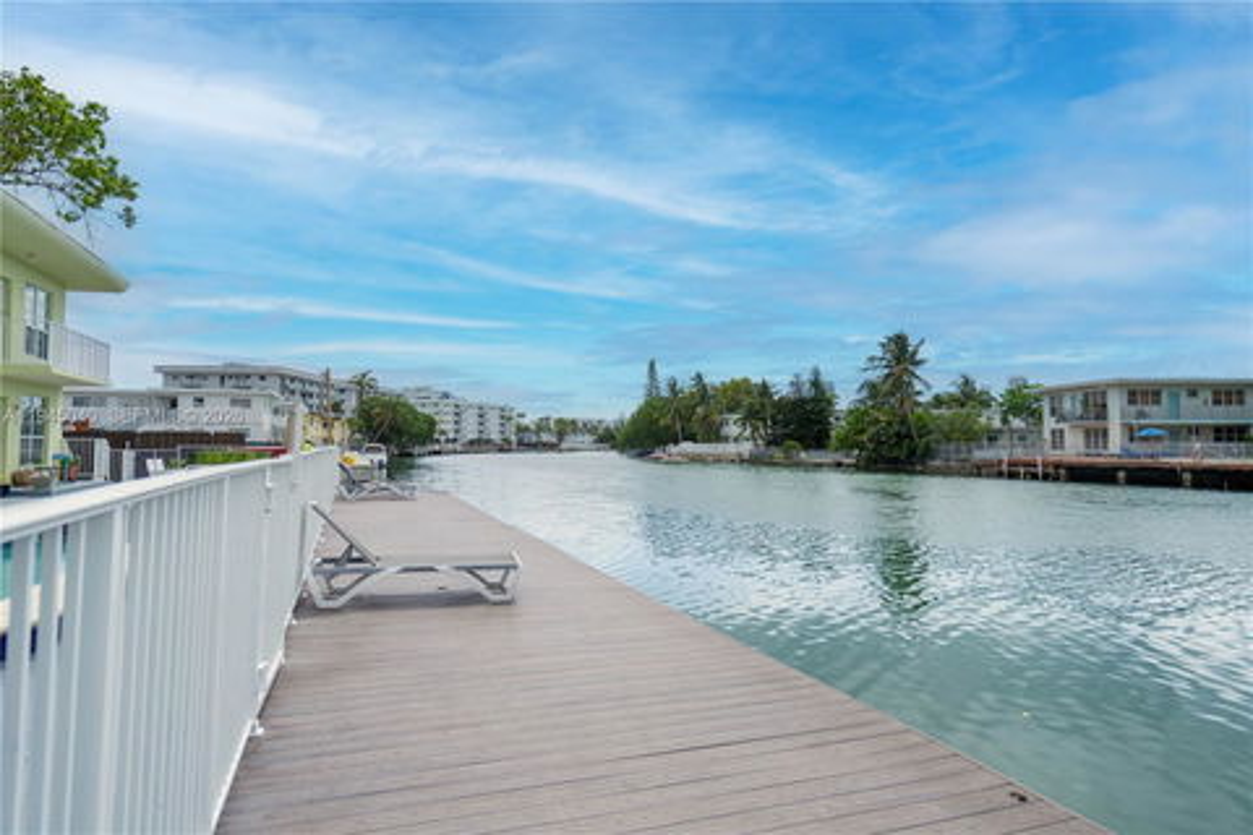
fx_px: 731
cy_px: 418
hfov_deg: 81.2
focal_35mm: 21
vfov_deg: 59.5
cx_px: 626
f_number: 4.5
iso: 320
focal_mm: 21
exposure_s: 1/1600
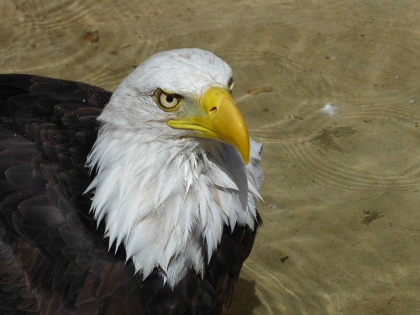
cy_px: 158
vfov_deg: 4.6
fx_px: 3907
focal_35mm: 322
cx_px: 210
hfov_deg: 6.2
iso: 80
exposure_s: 1/800
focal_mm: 57.7
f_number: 5.9
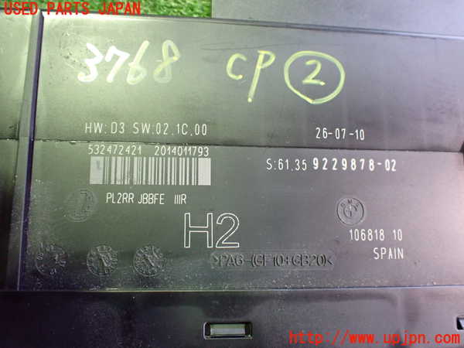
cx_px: 232
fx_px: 402
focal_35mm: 30
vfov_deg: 46.8
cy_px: 174
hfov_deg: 60.0
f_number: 2.3
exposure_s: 1/30
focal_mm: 5.4
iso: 1000
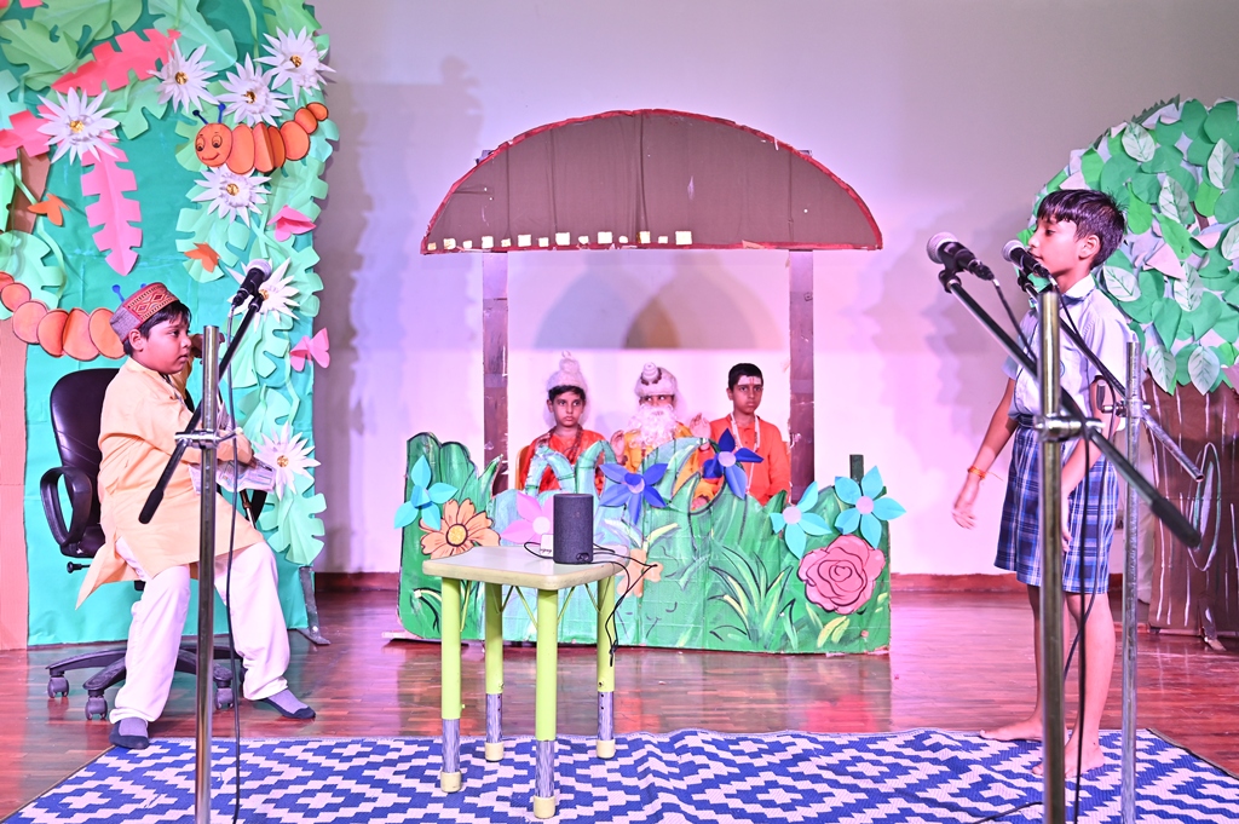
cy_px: 412
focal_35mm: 34
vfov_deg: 38.3
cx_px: 620
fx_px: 1186
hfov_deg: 55.1
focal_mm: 34.5
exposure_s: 1/125
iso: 800
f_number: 4
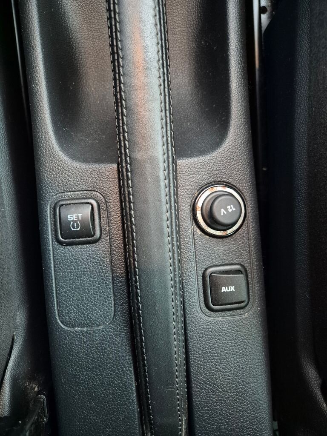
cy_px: 218
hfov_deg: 58.9
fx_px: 290
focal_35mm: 23
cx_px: 164
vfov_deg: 73.9
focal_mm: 5.4
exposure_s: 1/50
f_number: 1.8
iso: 1600
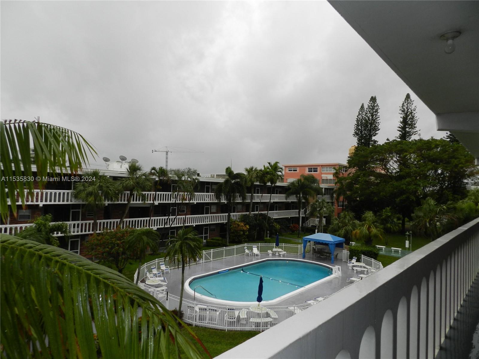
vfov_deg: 58.9
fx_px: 318
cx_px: 240
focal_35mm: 23
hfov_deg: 73.9
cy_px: 180
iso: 160
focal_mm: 4
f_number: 3.4
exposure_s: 1/640
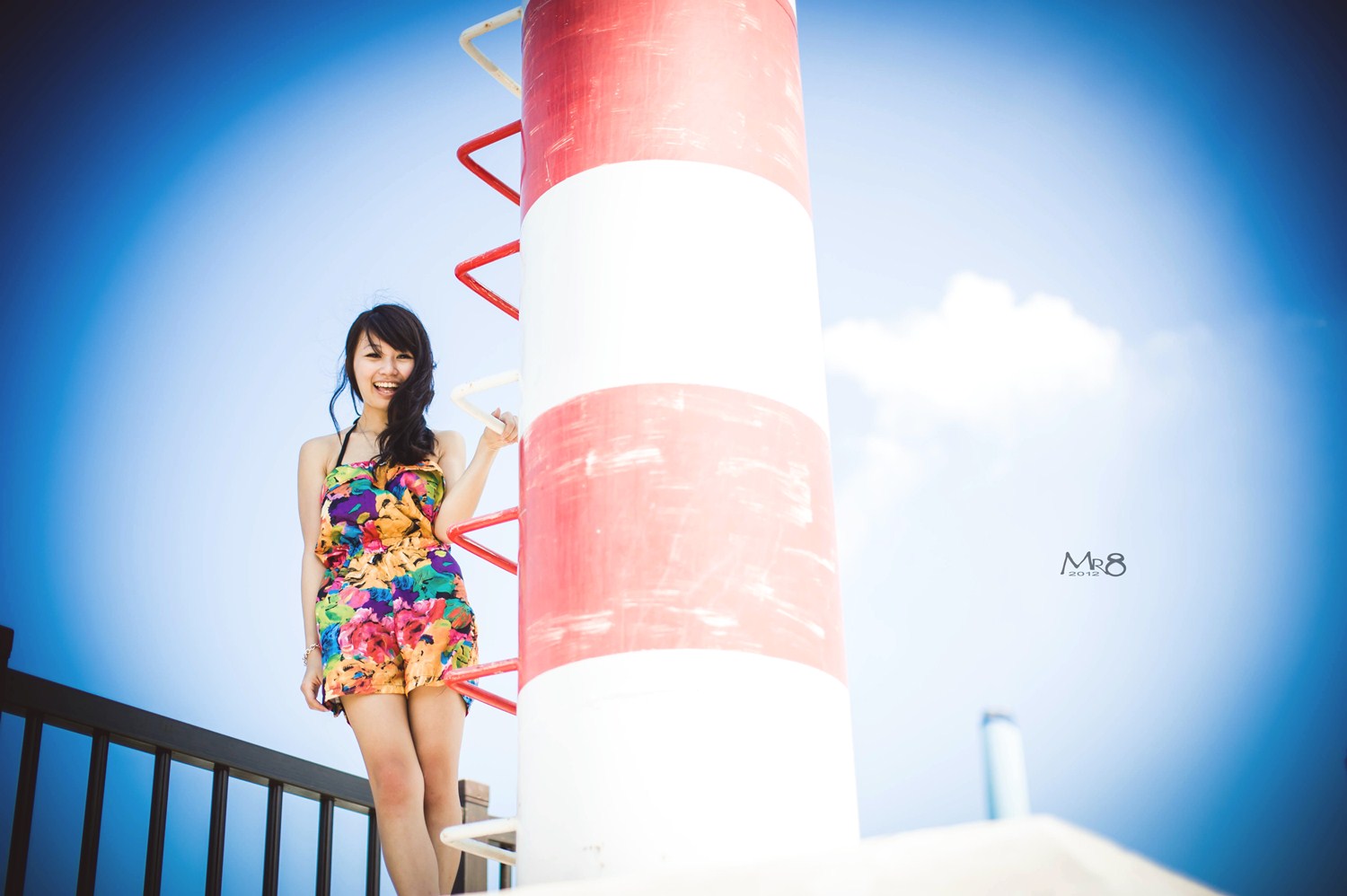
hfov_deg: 39.6
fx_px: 1870
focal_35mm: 50
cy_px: 448
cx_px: 674
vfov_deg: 27.0
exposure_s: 1/8000
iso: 250
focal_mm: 50
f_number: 1.6
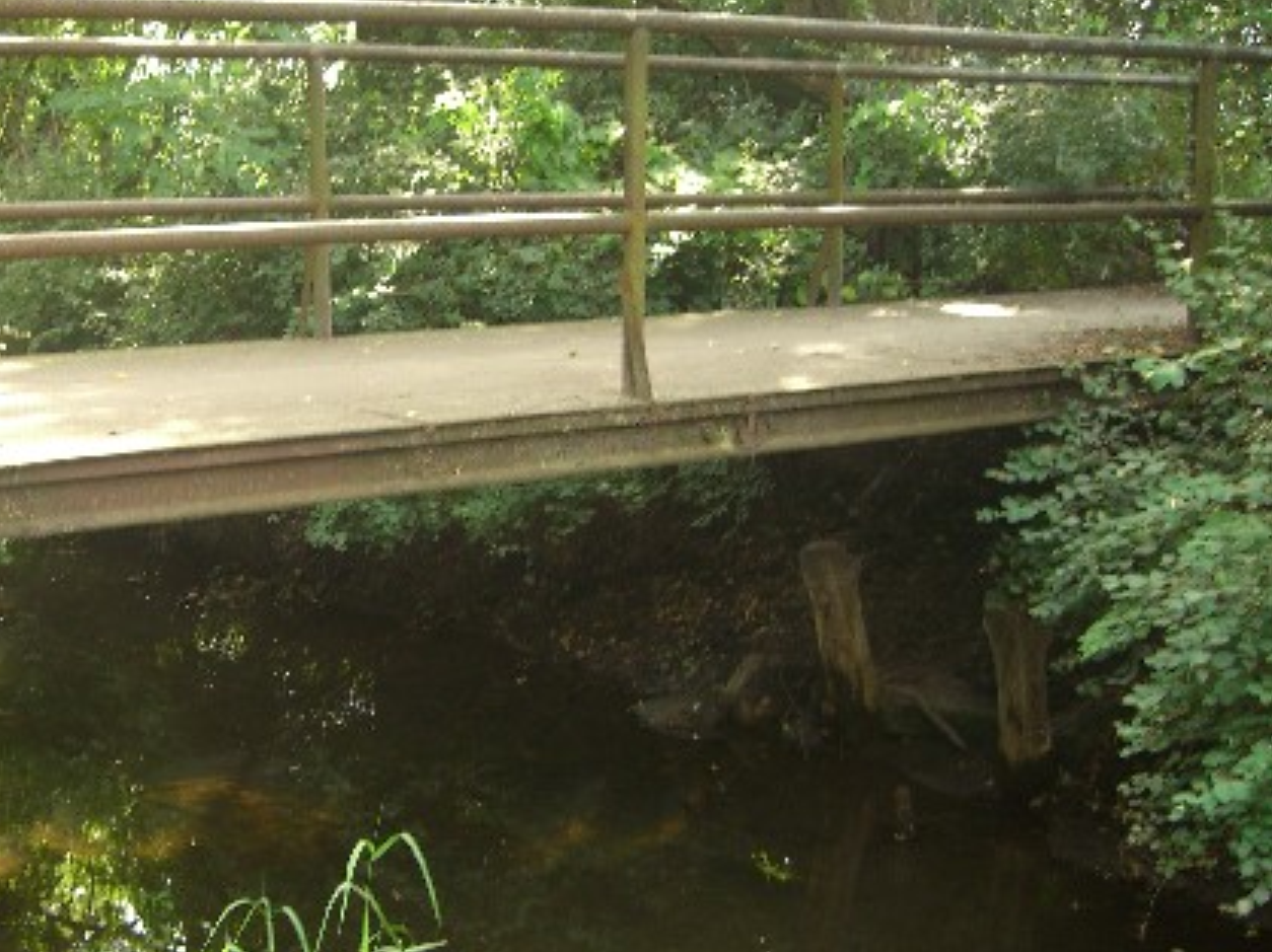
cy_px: 549
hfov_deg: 35.7
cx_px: 397
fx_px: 1946
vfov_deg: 27.5
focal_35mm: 53
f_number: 2.8
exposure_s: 1/60
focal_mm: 7.9
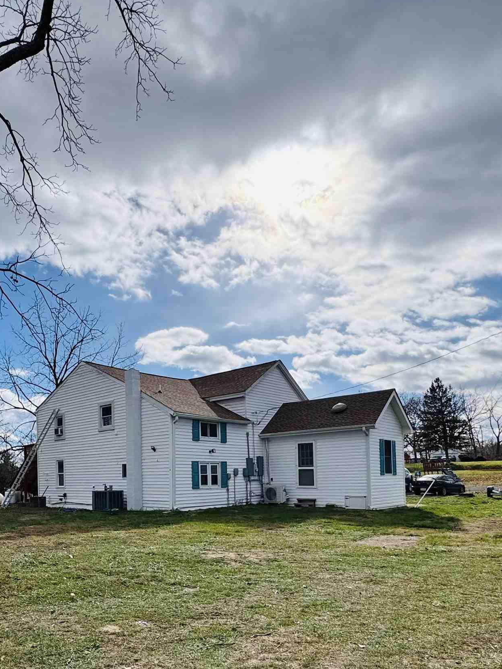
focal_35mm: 26
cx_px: 161
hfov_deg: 51.9
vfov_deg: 65.0
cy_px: 462
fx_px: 503
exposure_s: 1/3906
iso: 50
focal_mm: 2.22
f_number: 2.2
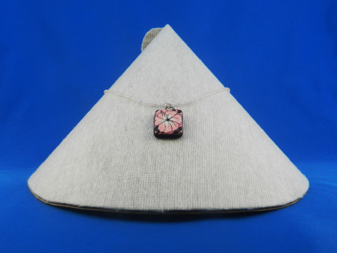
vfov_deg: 31.5
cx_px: 168
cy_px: 126
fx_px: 448
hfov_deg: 41.2
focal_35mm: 46
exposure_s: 1/60
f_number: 4.2
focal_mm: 8.1
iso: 500
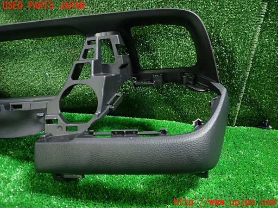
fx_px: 201
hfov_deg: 69.4
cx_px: 139
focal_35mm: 25
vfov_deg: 54.9
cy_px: 104
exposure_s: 1/30
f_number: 2
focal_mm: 4.5
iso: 500
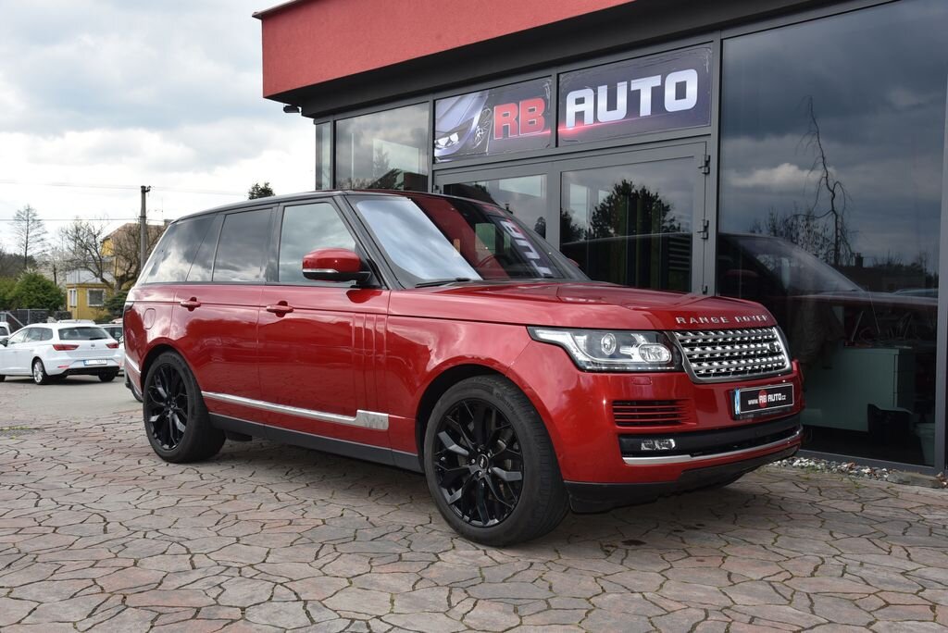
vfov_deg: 37.9
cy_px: 316
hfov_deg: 54.4
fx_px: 922
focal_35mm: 35
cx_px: 474
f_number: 10
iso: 500
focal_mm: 35
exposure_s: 1/200
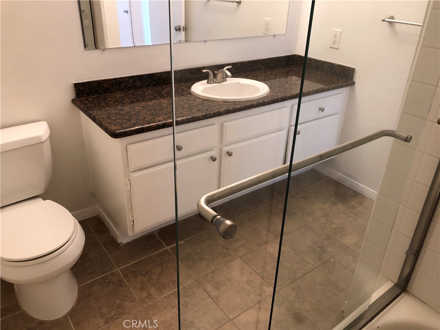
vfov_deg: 49.7
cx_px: 220
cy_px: 165
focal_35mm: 28
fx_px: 356
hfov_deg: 63.4
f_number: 1.8
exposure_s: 1/15
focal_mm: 3.99
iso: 50
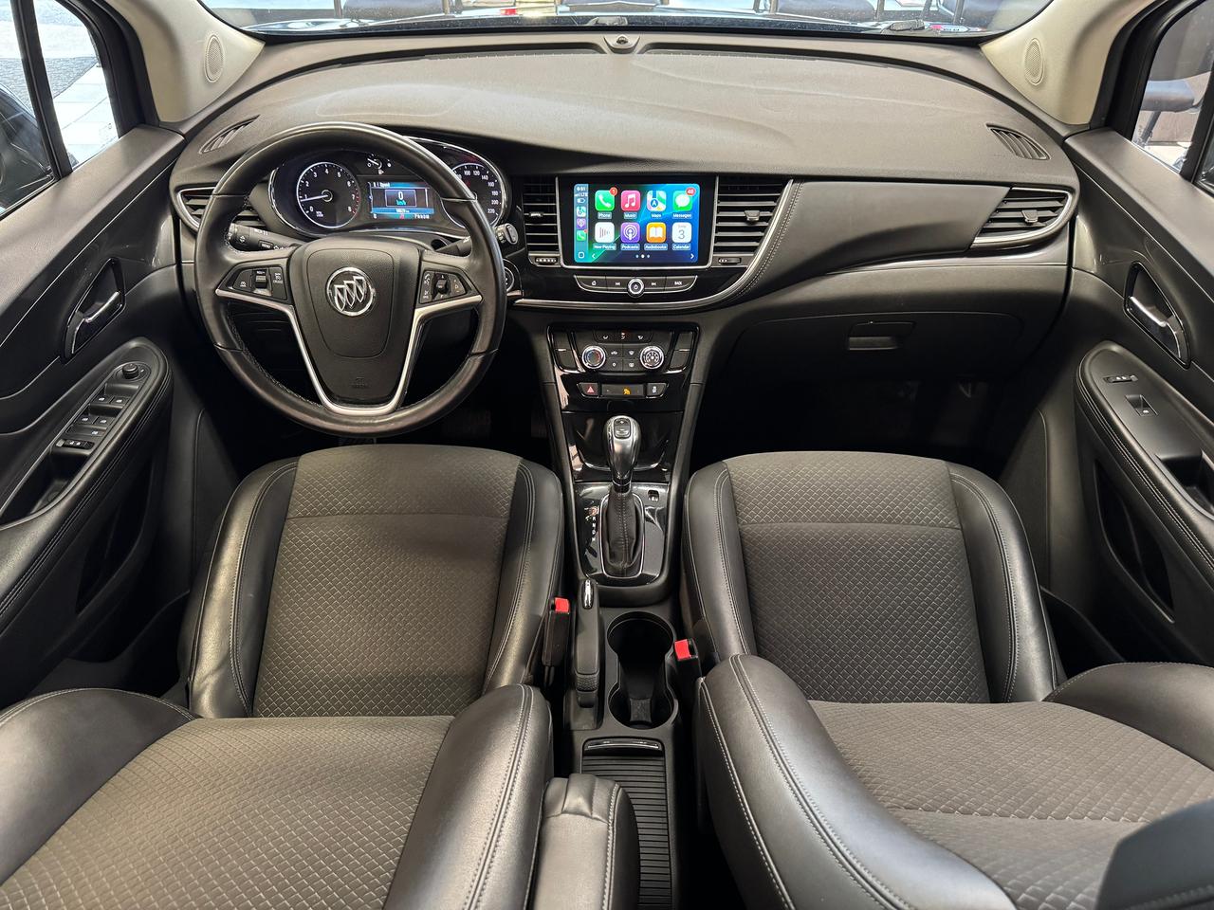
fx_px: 842
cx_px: 607
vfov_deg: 56.8
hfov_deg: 71.6
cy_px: 455
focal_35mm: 24
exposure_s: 1/31
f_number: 1.78
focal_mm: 6.76
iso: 800
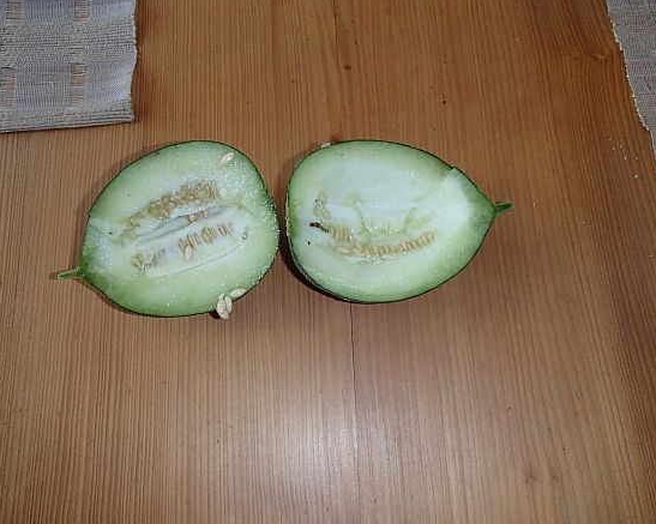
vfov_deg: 48.5
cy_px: 266
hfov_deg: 58.7
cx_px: 299
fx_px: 582
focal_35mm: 30
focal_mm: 5
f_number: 3.9
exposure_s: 1/30
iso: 400
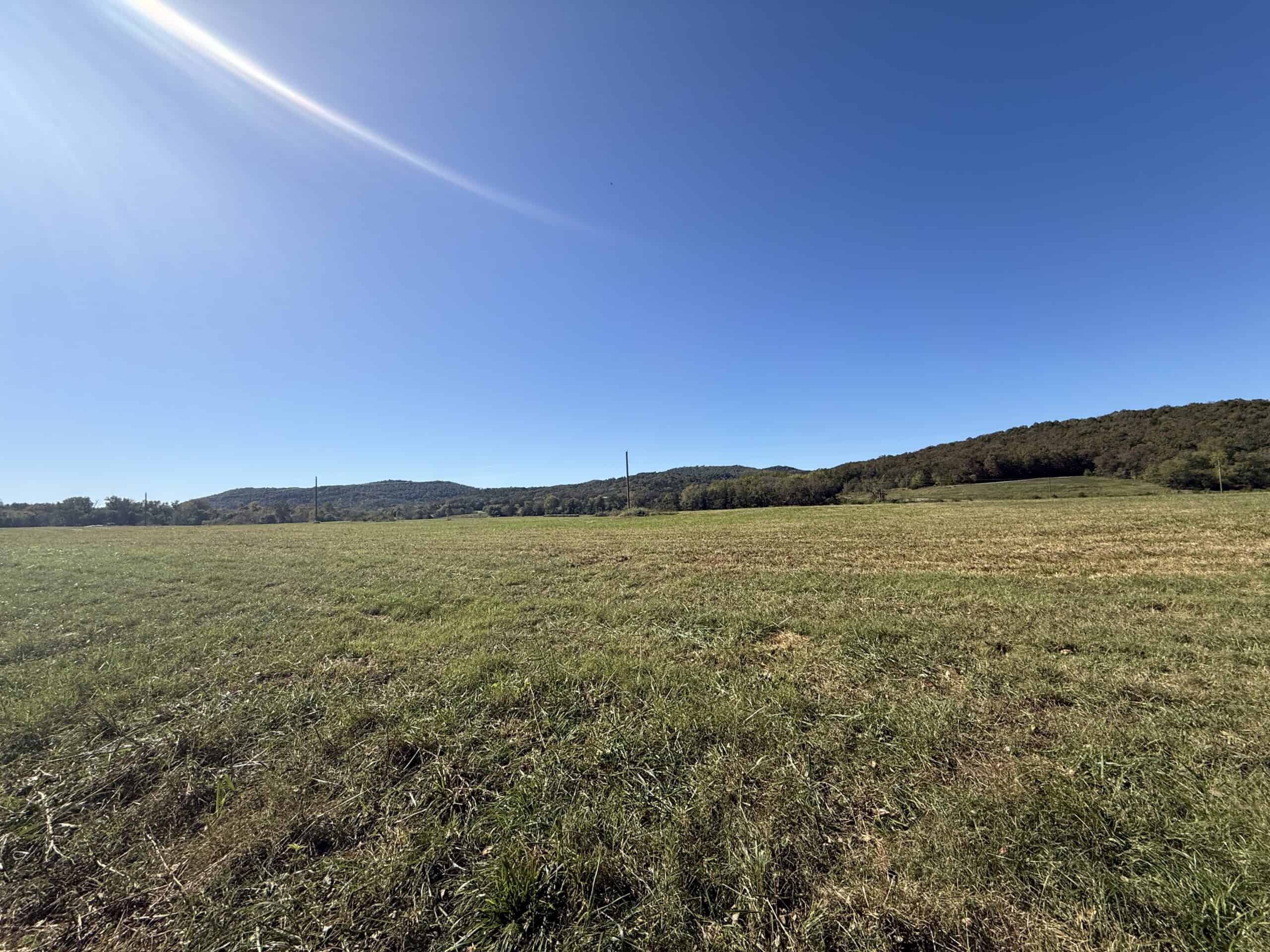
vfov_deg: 85.7
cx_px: 635
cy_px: 476
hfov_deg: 102.1
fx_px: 514
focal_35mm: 14
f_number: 2.2
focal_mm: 2.22
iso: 50
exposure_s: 1/2320
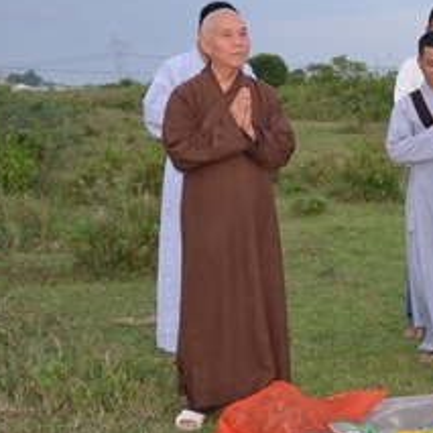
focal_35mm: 70
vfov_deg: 24.6
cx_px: 474
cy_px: 166
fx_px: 991
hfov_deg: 23.2
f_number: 5
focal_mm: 18
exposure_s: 1/250
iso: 640
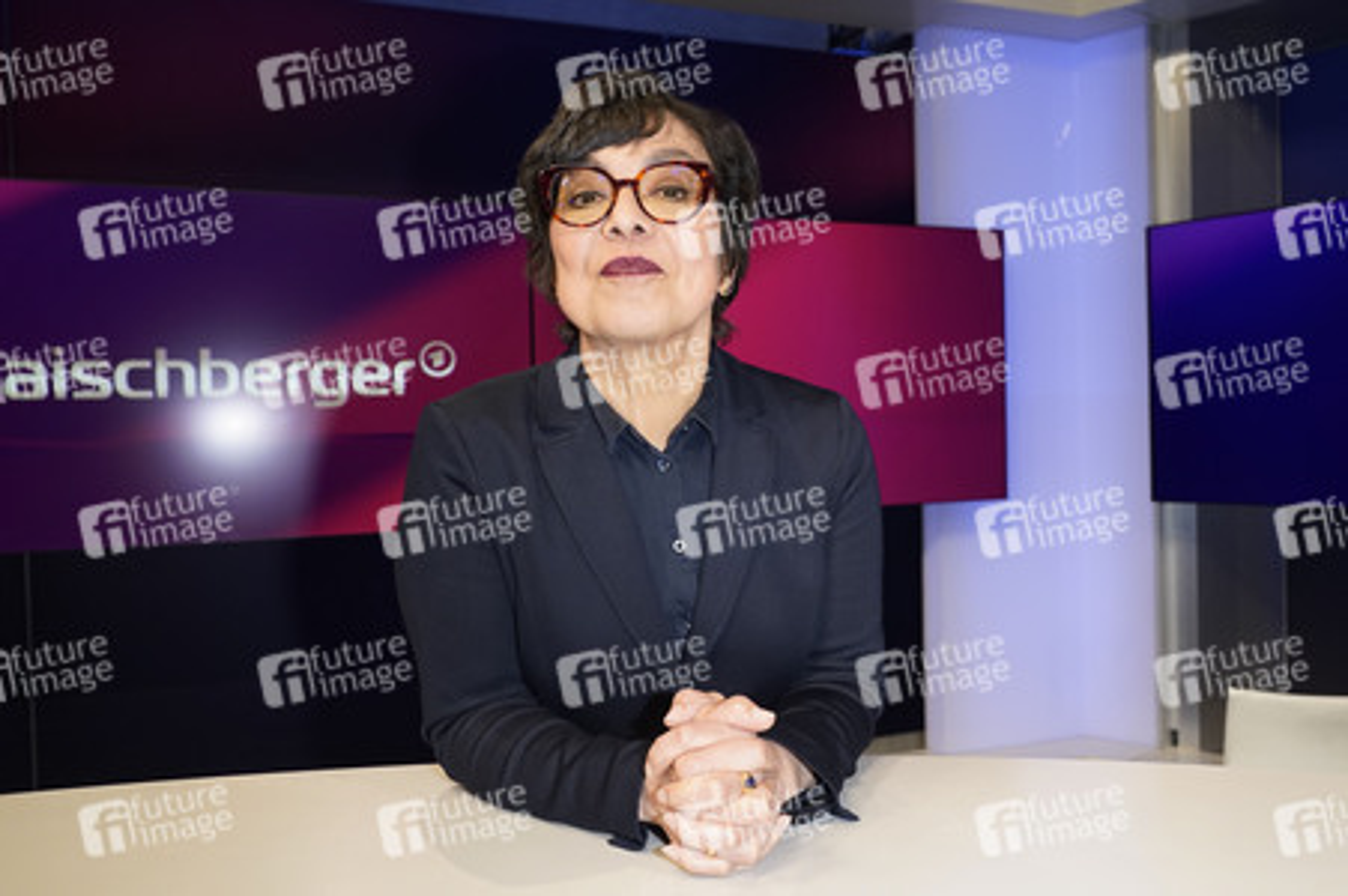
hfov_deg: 65.5
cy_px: 448
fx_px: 1048
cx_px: 674
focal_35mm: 28
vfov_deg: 46.3
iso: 2000
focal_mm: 28
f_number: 5.6
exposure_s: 1/160
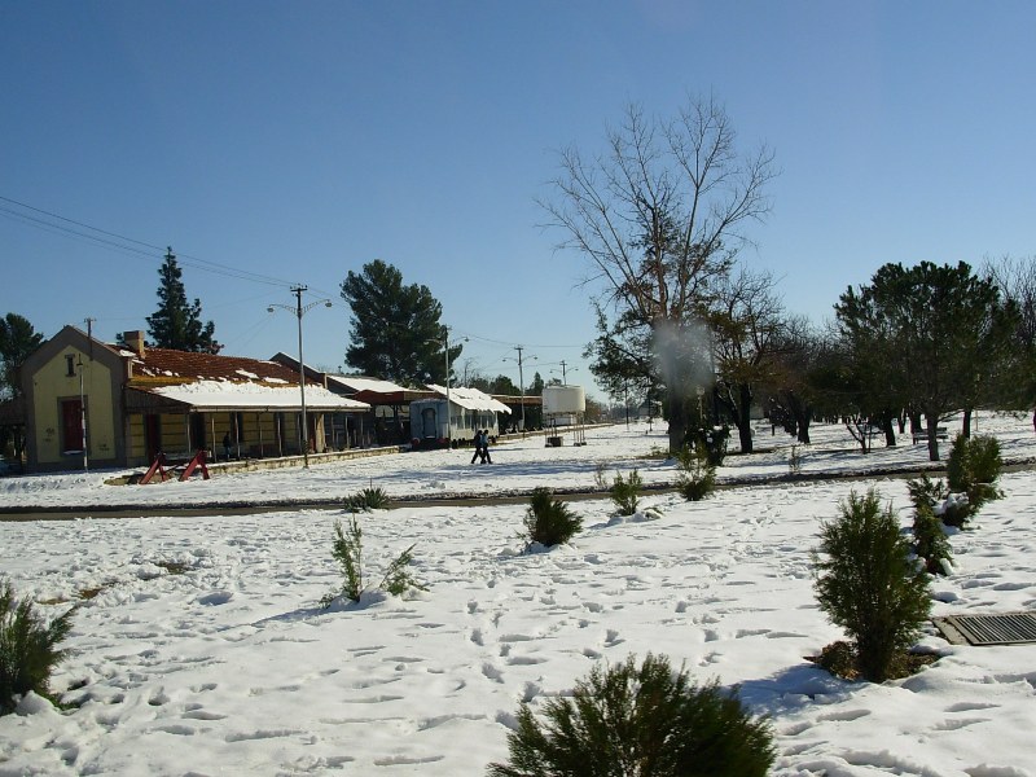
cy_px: 388
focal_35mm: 38
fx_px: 1137
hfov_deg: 49.0
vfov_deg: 37.7
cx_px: 518
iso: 50
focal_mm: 6.3
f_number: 4.9
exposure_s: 1/704
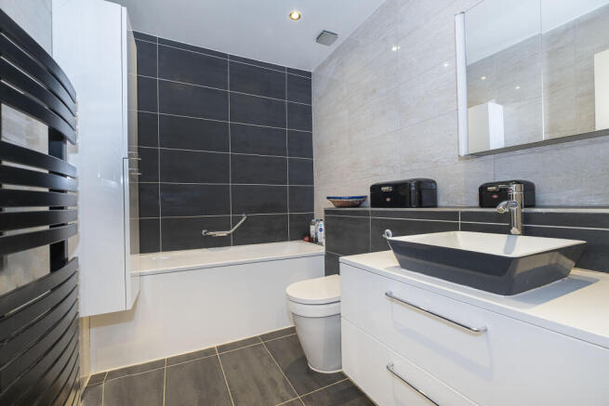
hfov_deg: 100.4
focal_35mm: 15
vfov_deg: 77.4
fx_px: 254
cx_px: 304
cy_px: 203
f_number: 4.5
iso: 320
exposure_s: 1/25
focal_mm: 10
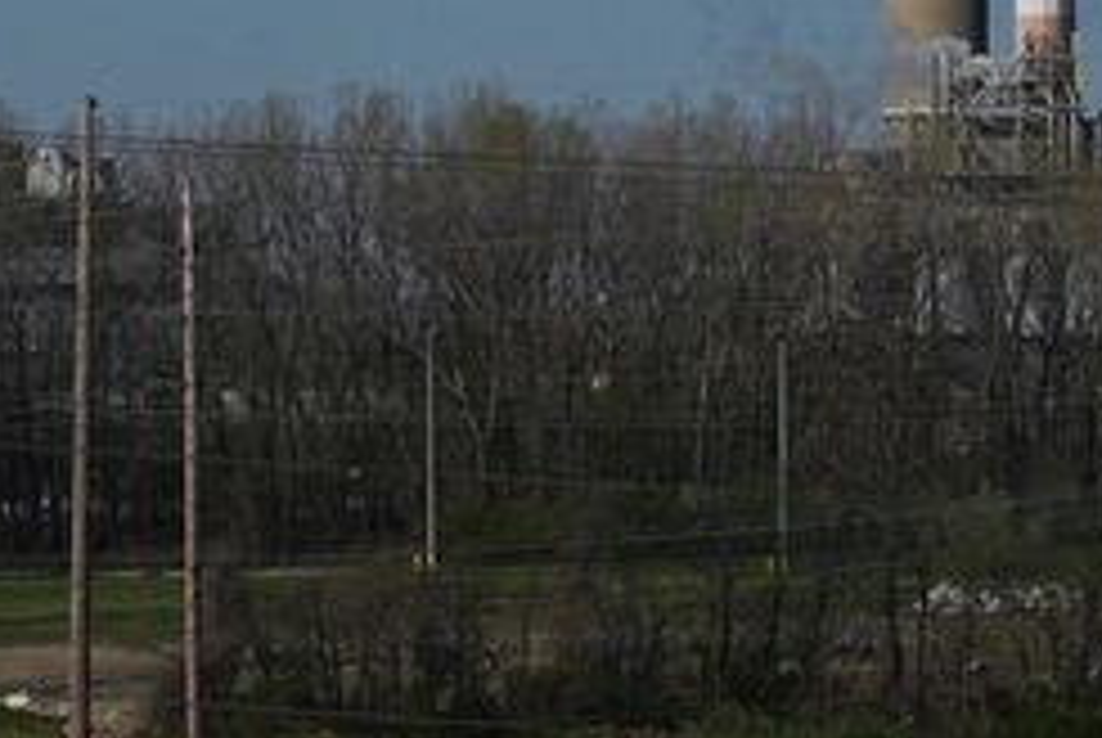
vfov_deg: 2.6
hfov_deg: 3.8
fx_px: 16396
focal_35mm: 535
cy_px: -284
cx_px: 697
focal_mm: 164
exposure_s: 1/2000
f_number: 11
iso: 800
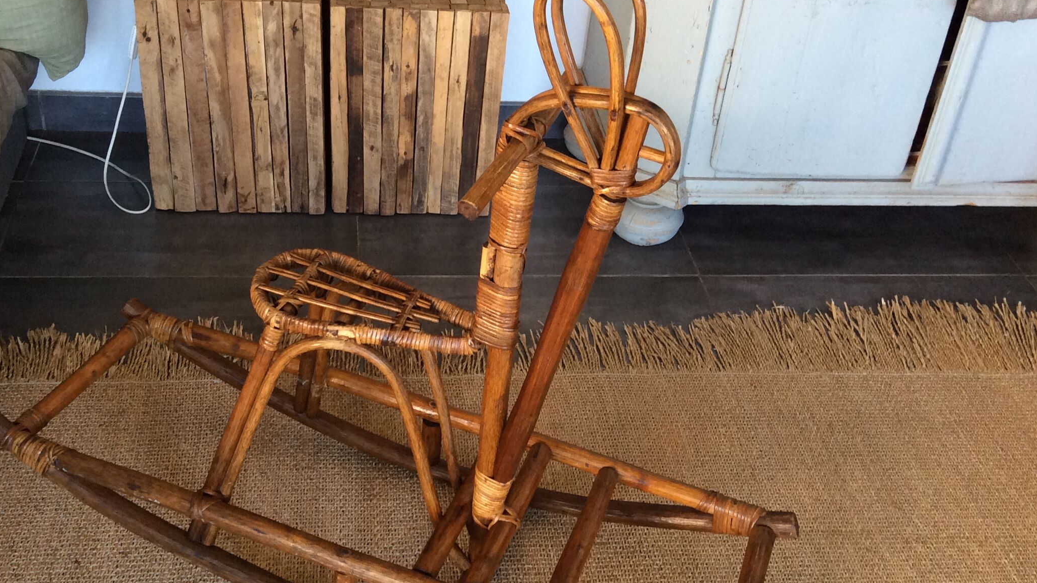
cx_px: 460
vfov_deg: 27.1
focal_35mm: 44
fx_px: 1210
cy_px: 296
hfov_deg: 46.3
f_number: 2.4
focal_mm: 3.3
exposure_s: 1/25
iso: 64
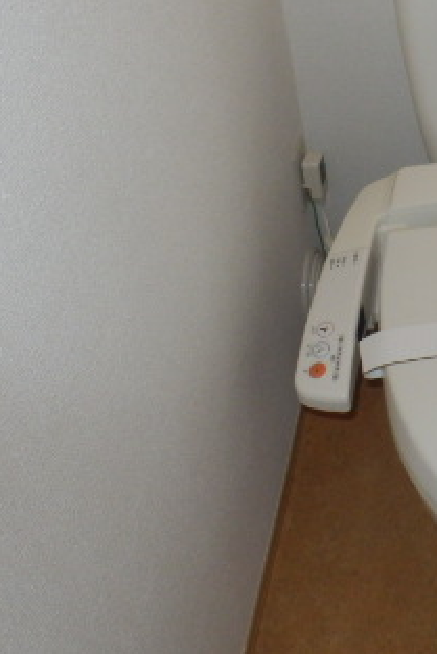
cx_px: 531
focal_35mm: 51
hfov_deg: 24.0
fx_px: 928
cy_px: 196
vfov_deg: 38.2
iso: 320
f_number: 7.9
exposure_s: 1/30
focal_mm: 4.2
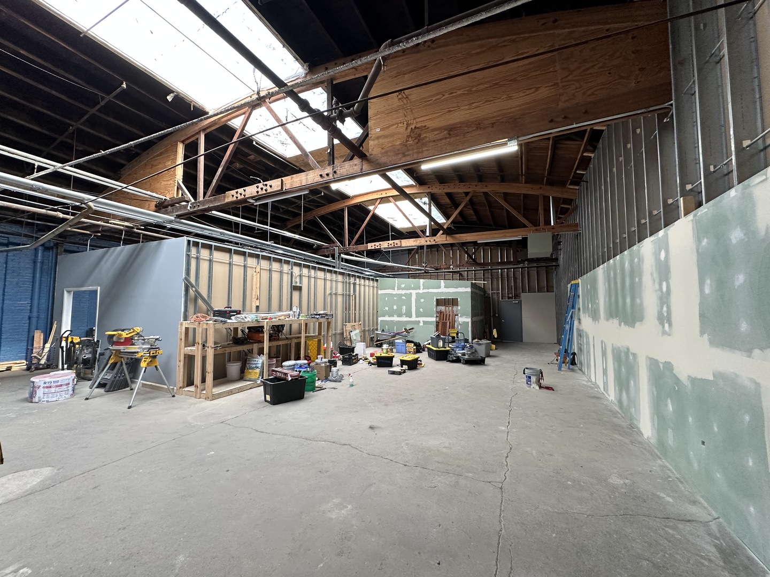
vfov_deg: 85.7
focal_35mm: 14
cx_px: 385
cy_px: 288
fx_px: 311
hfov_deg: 102.1
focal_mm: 2.22
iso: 250
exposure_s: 1/120
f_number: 2.2
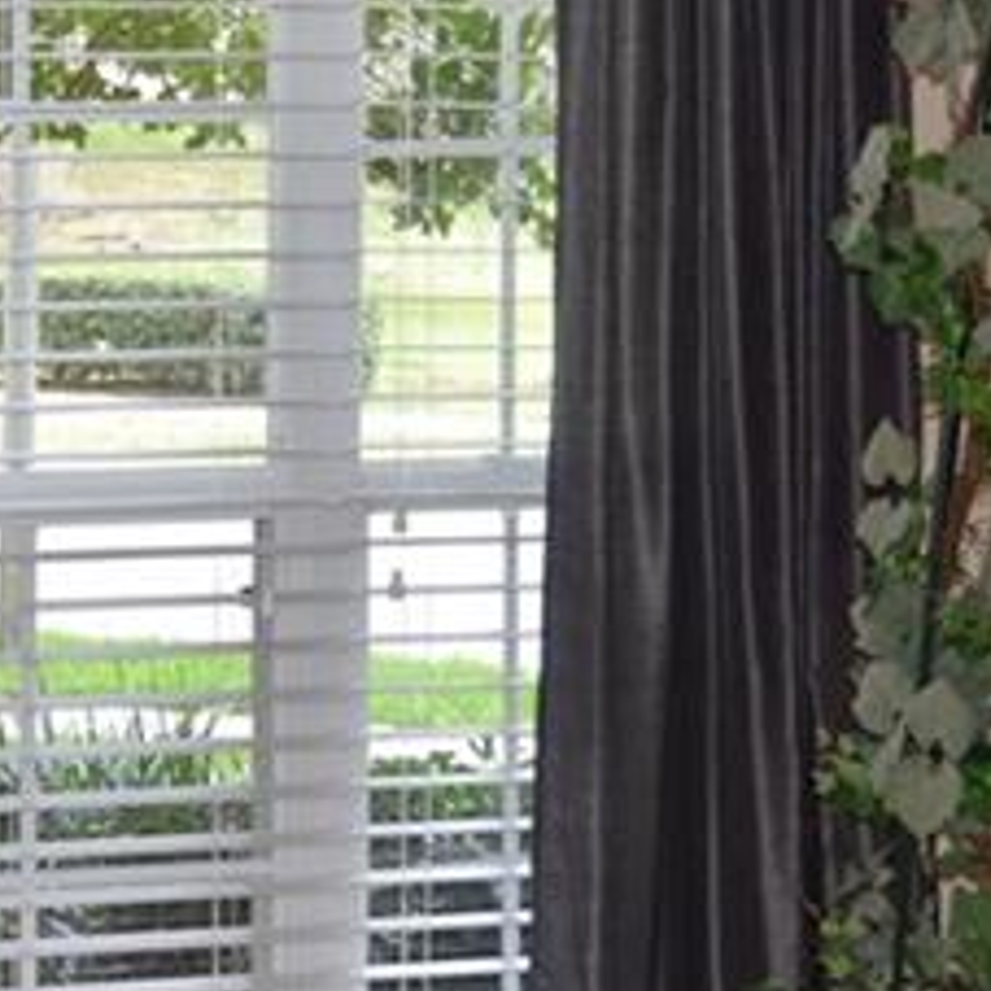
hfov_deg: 13.2
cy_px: 426
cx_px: 244
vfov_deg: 13.2
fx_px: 4273
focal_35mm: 132
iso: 800
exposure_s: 1/60
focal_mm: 23
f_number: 3.8
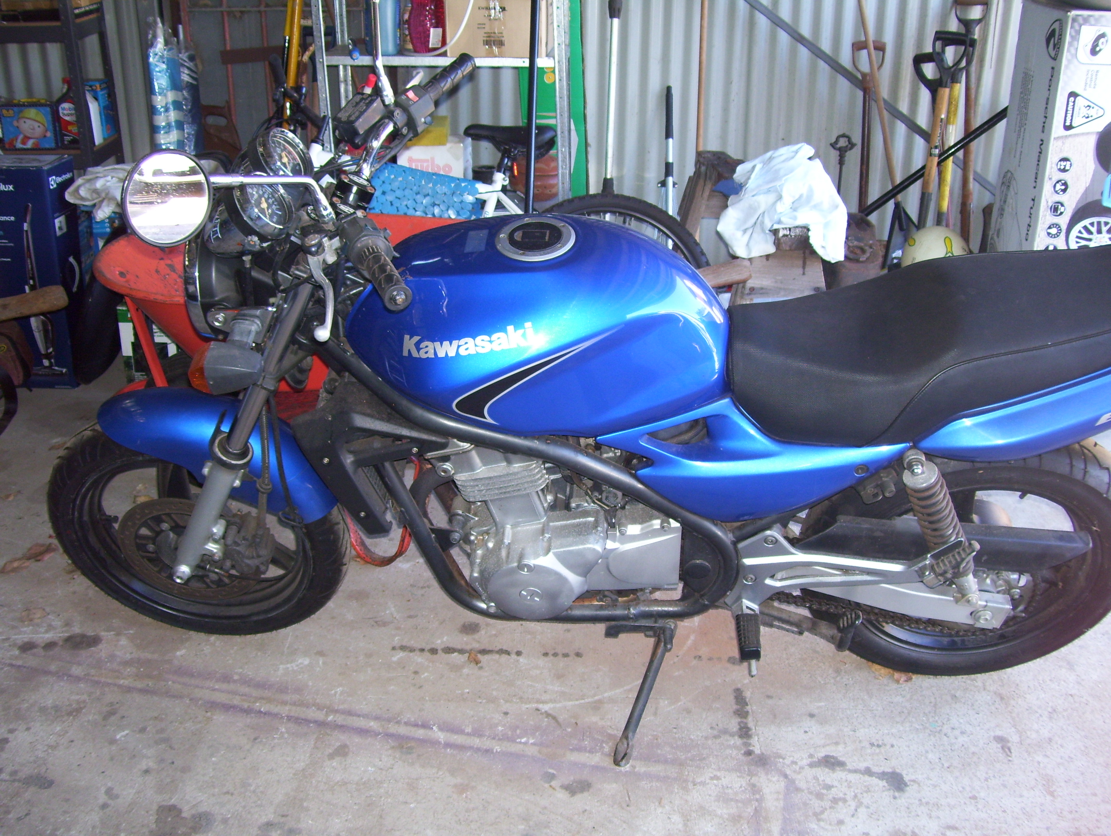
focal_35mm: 36
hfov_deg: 51.3
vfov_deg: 39.7
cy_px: 418
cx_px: 556
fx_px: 1157
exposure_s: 1/60
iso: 125
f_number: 2.7
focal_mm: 6
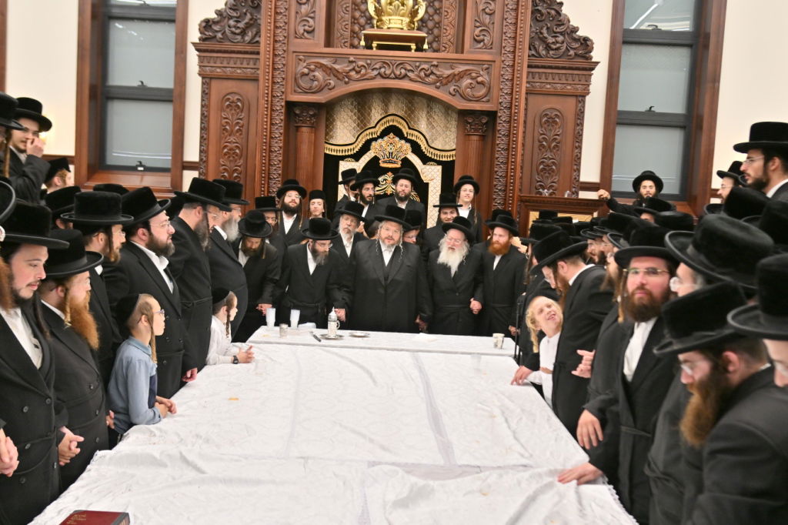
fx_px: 788
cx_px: 394
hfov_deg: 53.1
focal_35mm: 36
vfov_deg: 36.8
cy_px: 262
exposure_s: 1/200
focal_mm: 24
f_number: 4
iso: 400
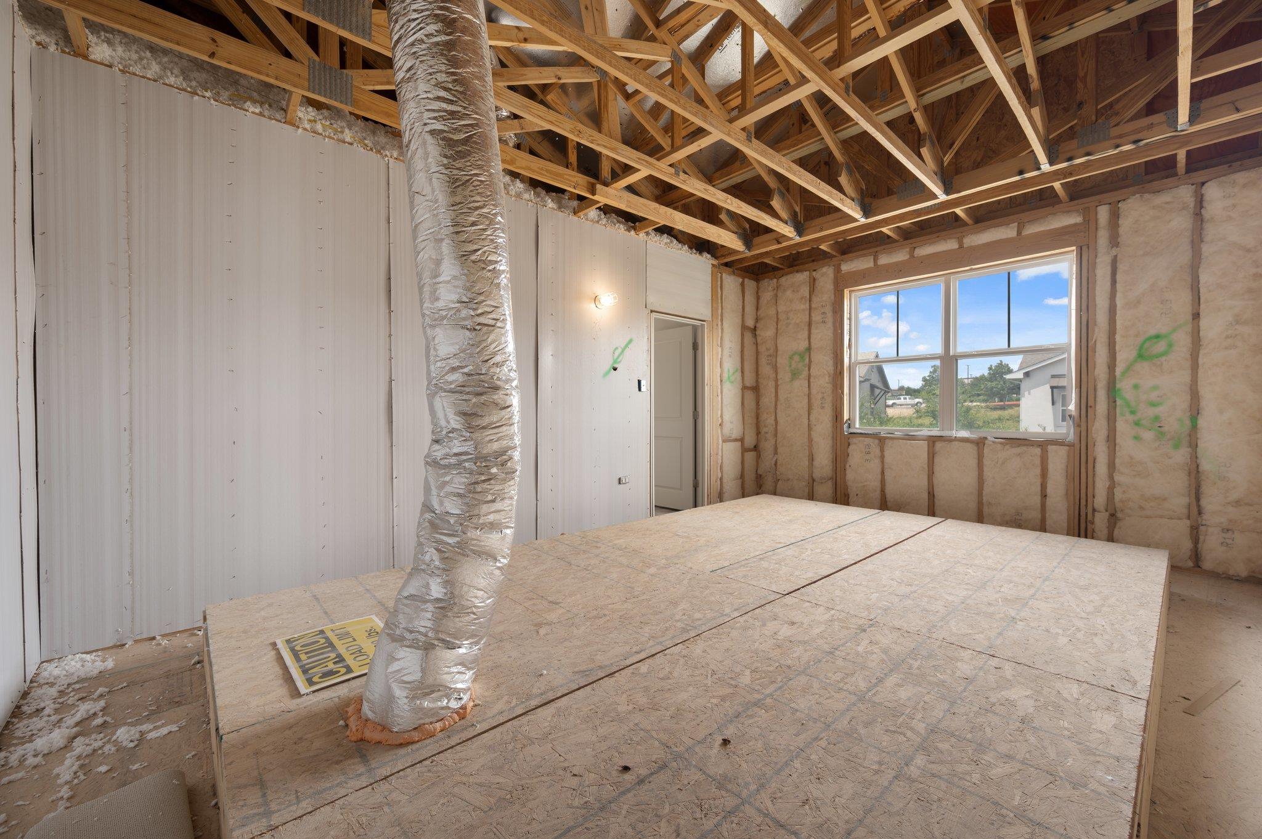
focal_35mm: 14
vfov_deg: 81.1
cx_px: 631
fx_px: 490
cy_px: 420
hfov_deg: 104.3
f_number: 8
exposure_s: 1/1.25
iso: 100
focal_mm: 14
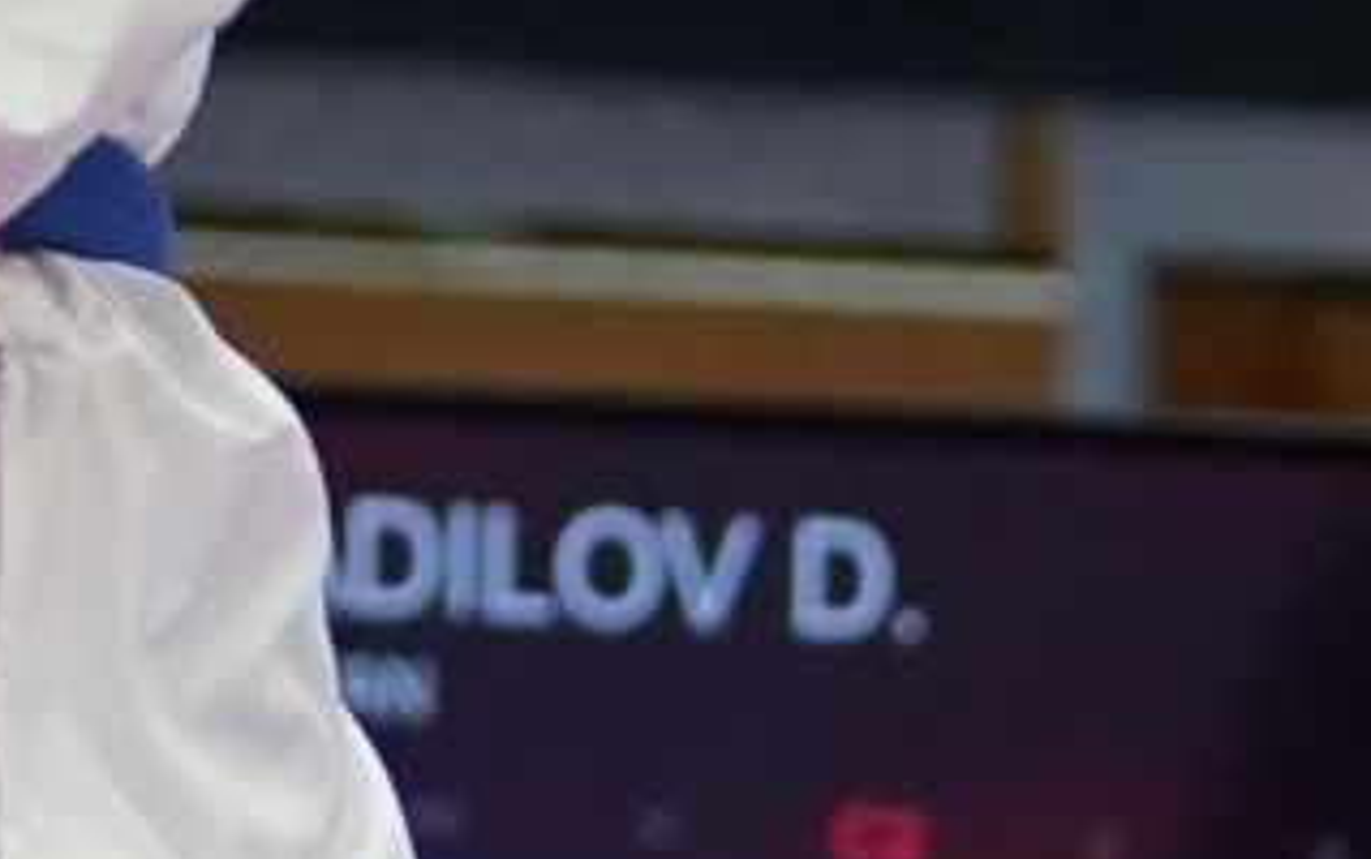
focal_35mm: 862
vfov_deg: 1.5
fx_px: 32236
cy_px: -765
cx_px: -593
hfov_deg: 2.4
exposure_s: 1/1000
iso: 1600
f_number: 2.8
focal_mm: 100
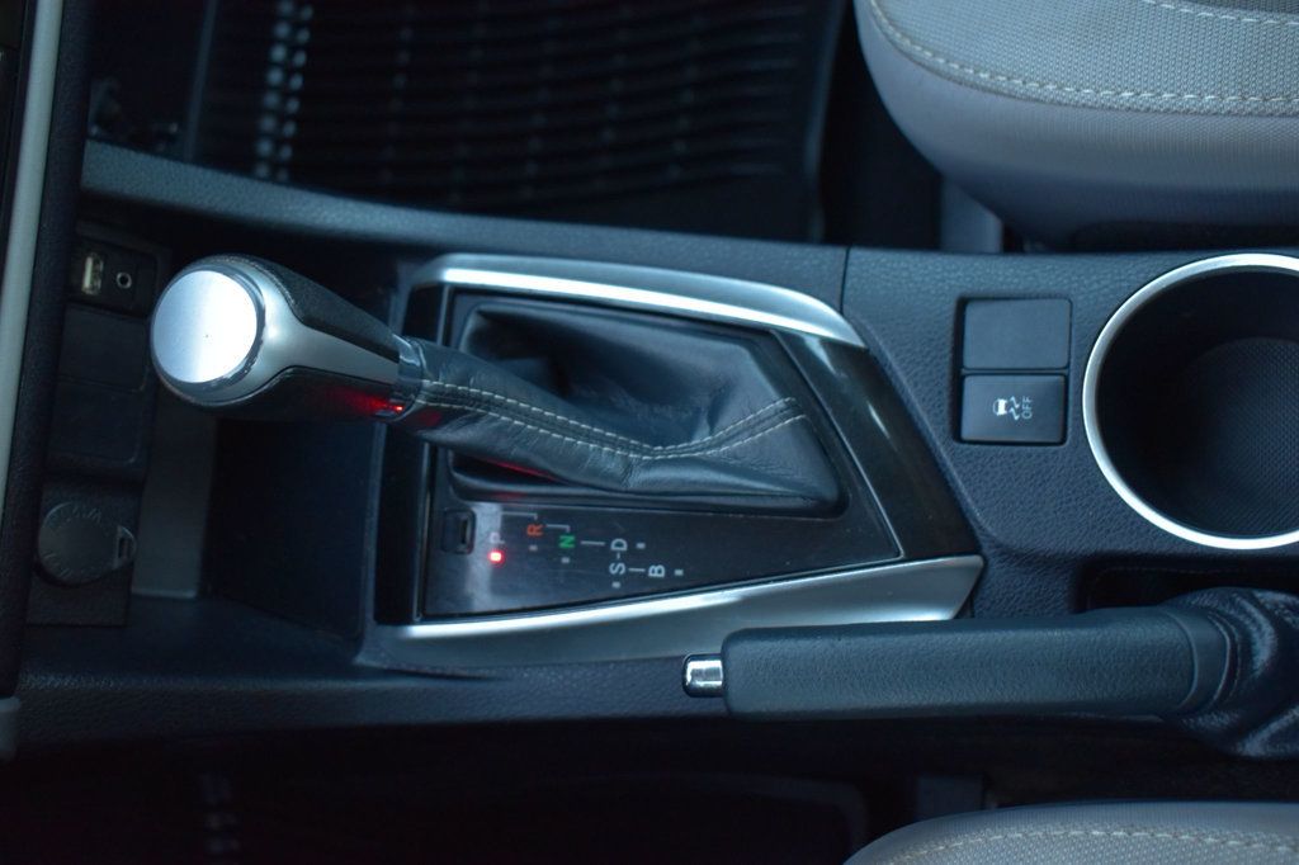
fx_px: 1461
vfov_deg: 33.0
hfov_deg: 47.9
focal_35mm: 40
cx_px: 650
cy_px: 432
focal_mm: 27
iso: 1600
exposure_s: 1/10
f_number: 4
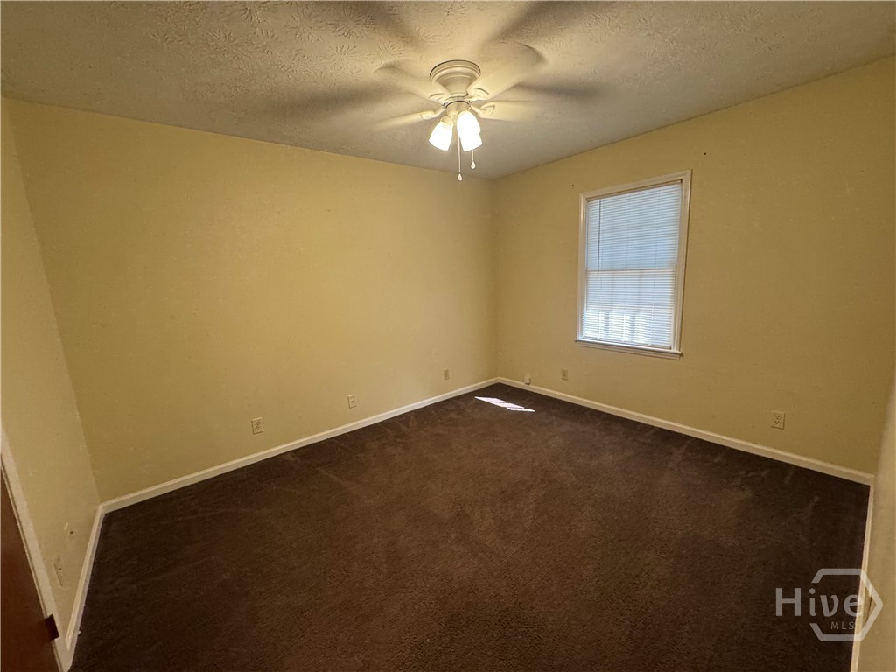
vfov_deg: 85.7
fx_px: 362
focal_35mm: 14
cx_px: 448
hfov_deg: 102.1
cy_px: 336
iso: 250
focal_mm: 2.22
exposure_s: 1/60
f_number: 2.2
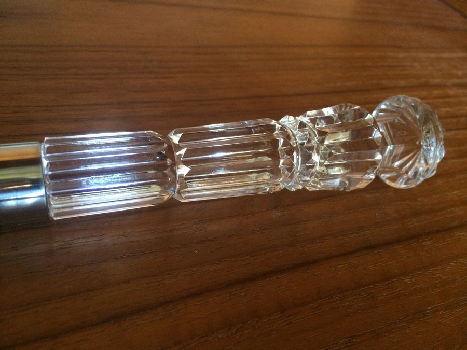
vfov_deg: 46.8
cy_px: 175
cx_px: 234
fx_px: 405
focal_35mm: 30
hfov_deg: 60.0
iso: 320
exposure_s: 1/20
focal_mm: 4.12
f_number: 2.2
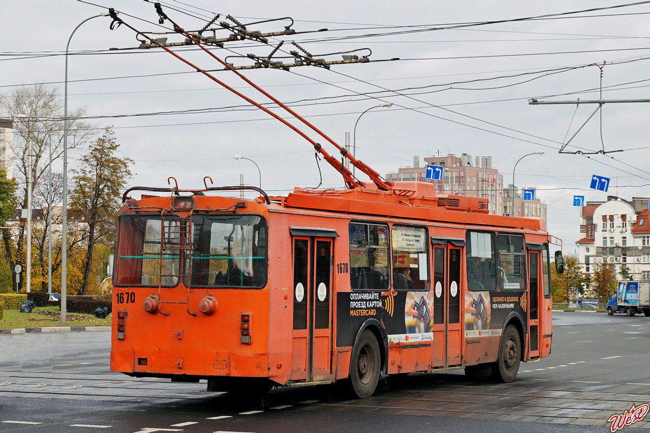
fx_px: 1489
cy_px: 216
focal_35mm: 82
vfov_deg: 16.6
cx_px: 325
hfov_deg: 24.6
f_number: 7.1
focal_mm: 55
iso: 400
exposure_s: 1/800
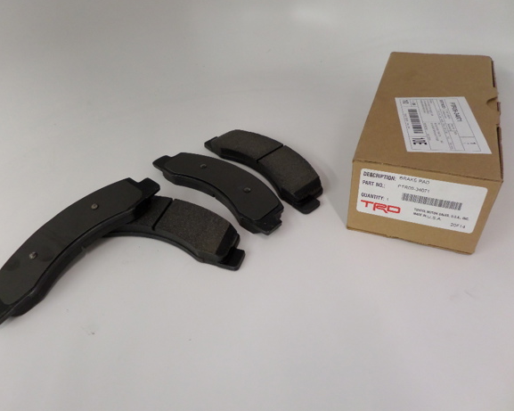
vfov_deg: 54.9
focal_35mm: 26
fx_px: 395
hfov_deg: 66.0
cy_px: 201
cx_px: 241
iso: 200
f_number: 3.1
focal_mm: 4.3
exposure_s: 1/30
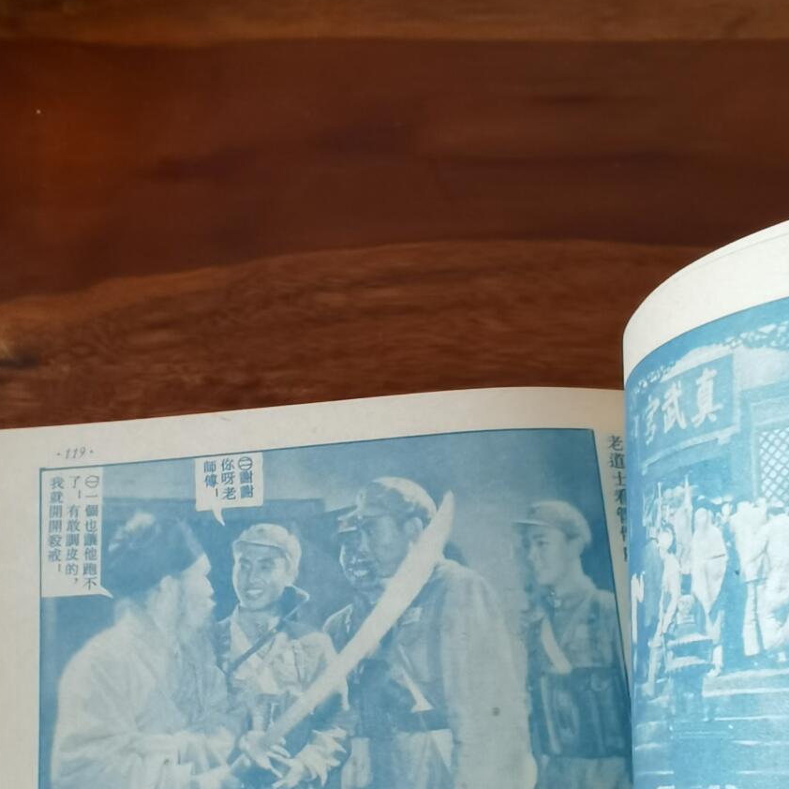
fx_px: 1315
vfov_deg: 33.2
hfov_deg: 32.8
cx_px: 588
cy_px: 515
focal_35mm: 51
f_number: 2.2
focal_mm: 2.26
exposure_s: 1/25
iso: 400
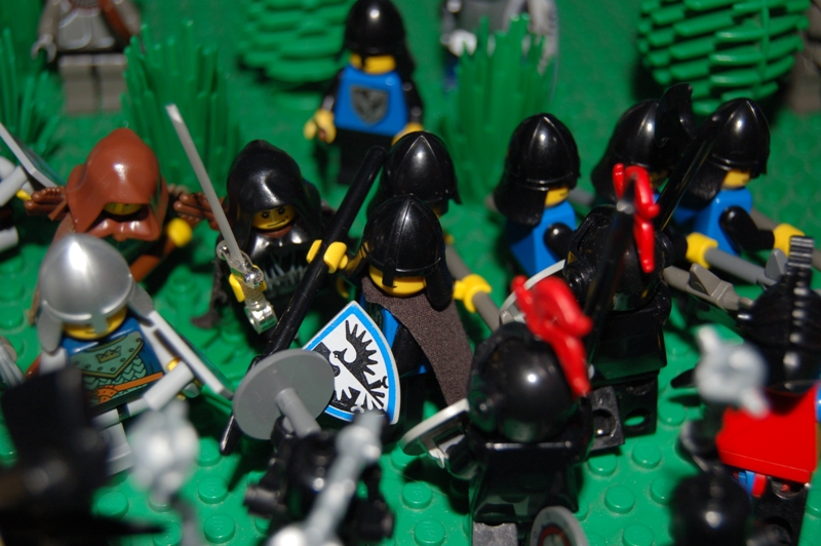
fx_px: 1299
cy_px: 273
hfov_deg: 35.1
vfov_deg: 23.7
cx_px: 410
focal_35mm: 57
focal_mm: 38
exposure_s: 1/60
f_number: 4.8
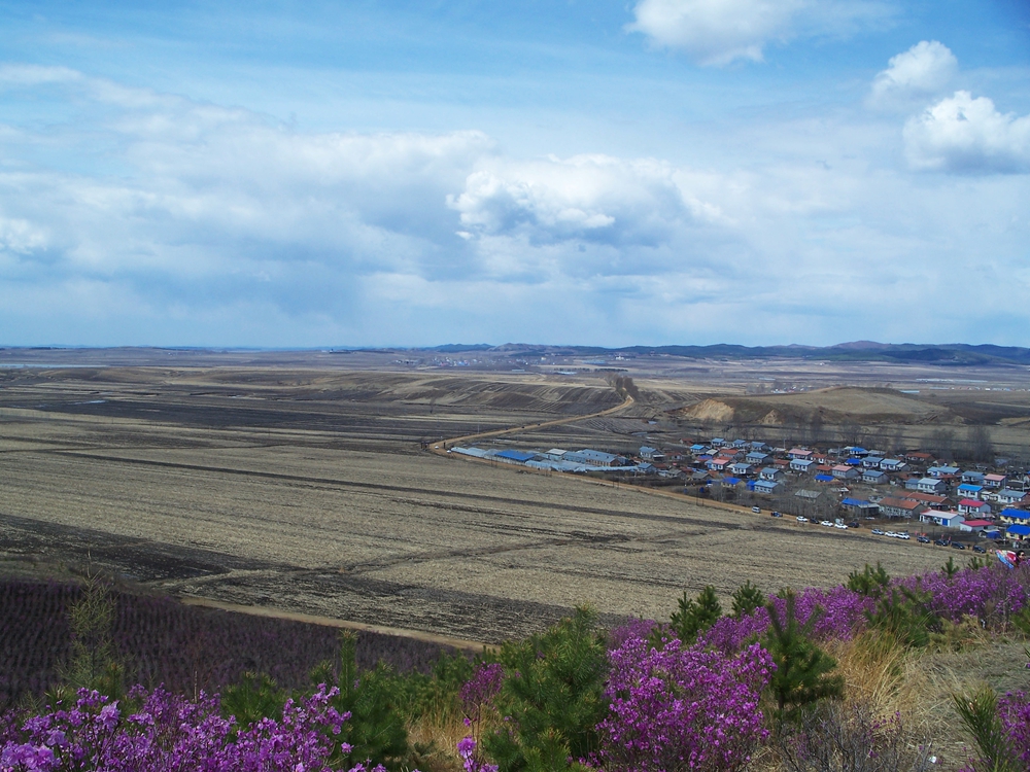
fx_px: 1101
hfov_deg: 50.1
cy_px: 386
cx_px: 515
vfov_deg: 38.7
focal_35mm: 37
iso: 64
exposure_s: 1/250
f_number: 7.1
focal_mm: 7.8
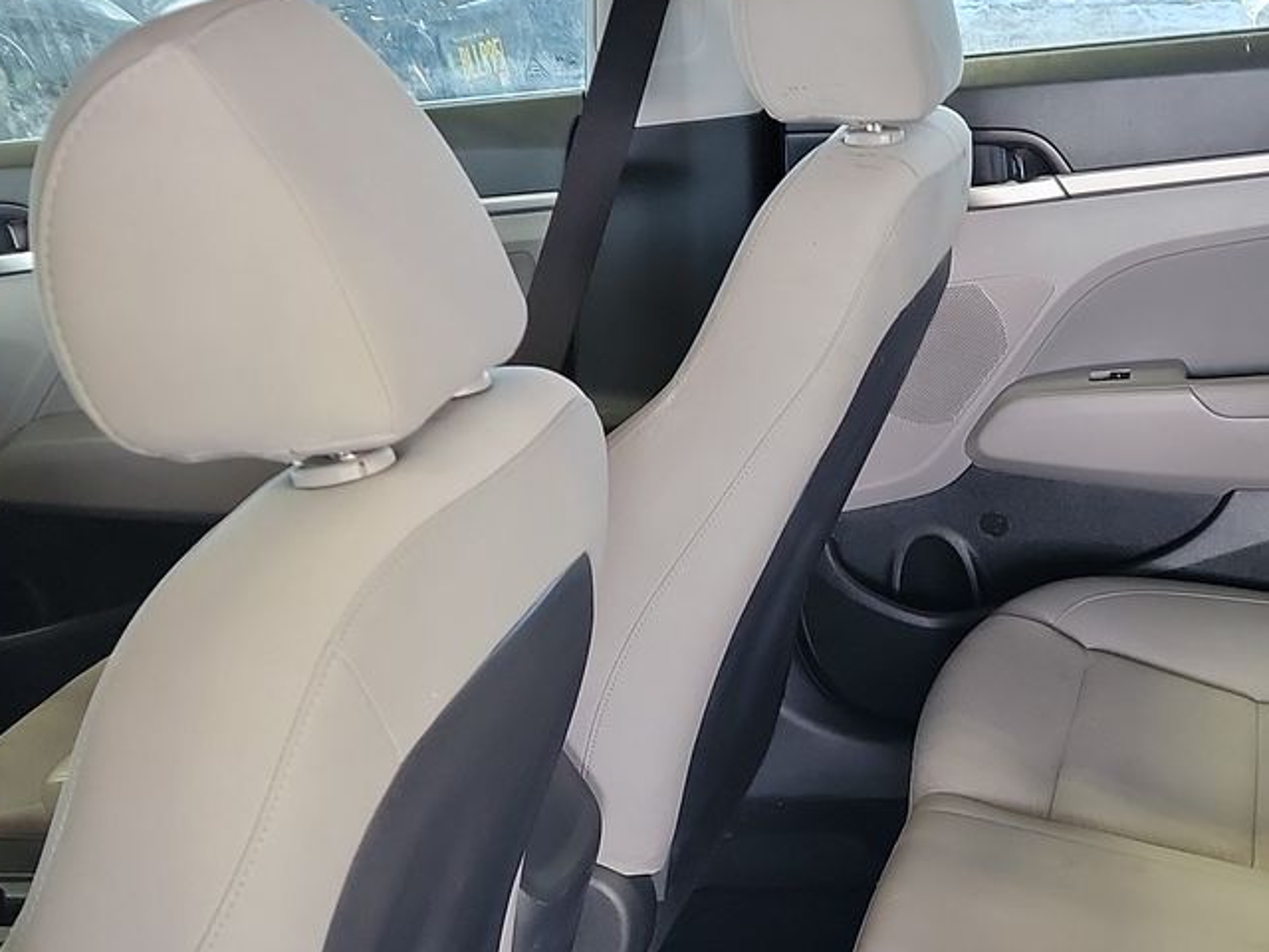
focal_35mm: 60
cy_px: 750
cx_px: 1057
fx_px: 2200
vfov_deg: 24.1
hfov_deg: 31.2
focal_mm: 6.7
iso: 457
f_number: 1.8
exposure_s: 1/59
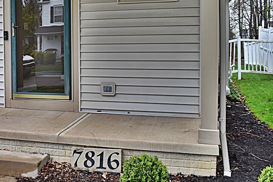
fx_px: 341
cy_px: 60
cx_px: 70
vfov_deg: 29.6
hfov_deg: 42.3
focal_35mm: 45
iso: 200
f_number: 5.6
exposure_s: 1/250
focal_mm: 20
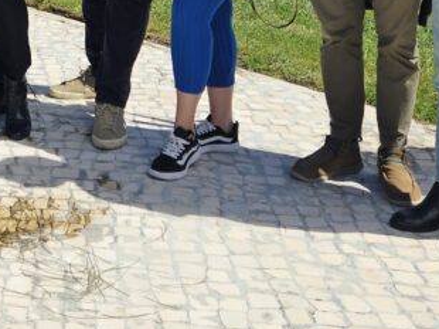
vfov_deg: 18.0
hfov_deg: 24.0
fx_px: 963
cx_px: -42
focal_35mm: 76
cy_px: -108
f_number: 1.8
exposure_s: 1/1884
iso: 25
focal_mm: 5.4
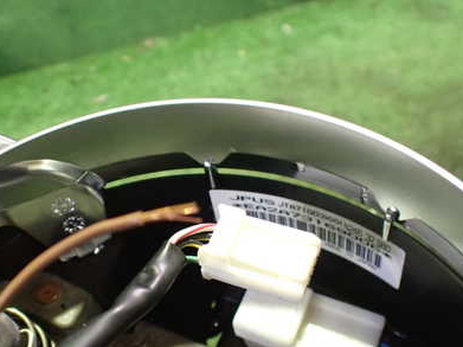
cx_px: 179
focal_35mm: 46
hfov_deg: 41.0
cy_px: 210
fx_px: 615
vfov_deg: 31.4
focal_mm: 5.4
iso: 1250
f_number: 2.3
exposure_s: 1/30
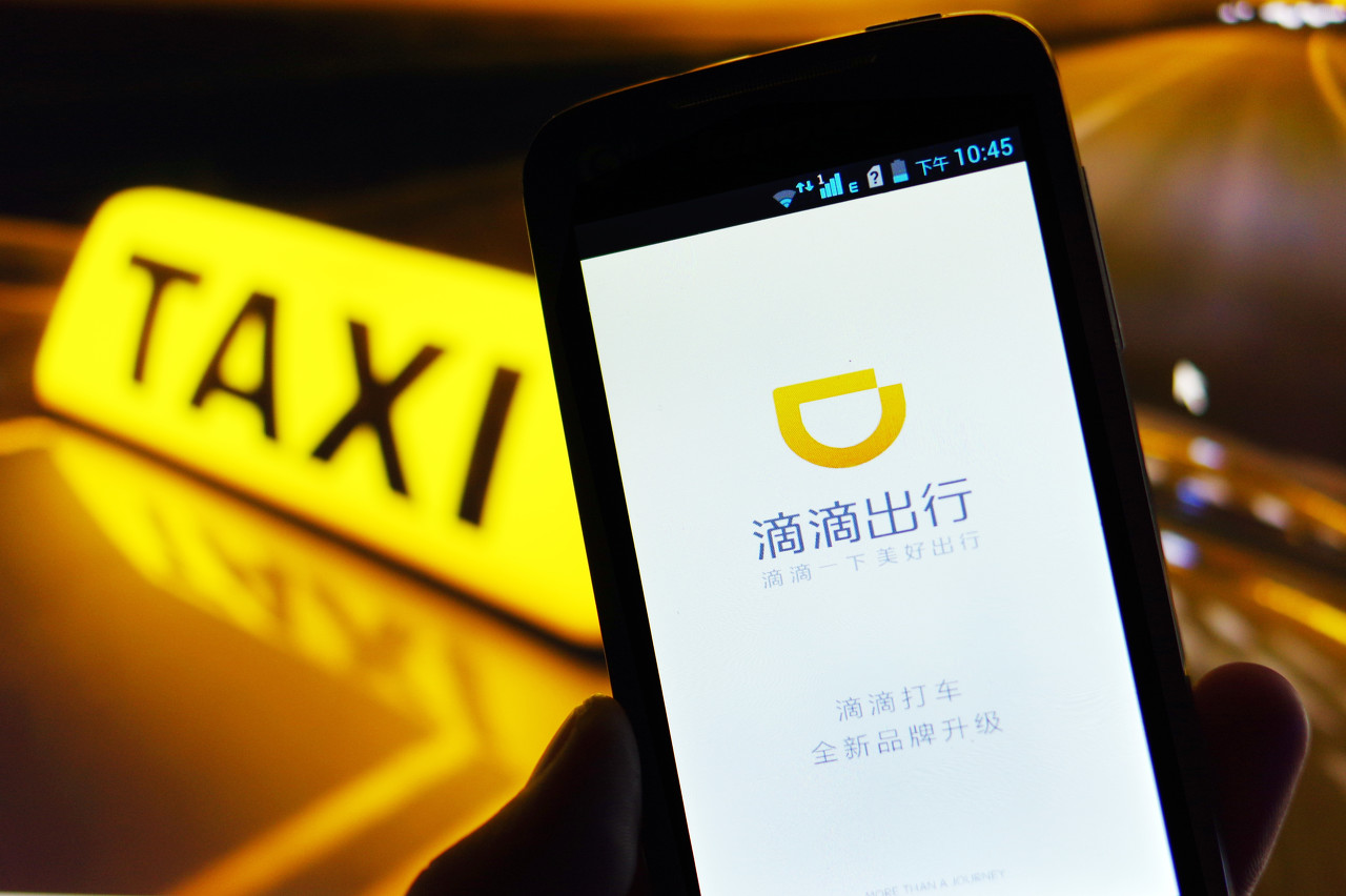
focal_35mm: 52
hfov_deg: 38.2
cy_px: 448
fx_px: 1943
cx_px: 673
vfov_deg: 26.0
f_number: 2.4
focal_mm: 35
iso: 400
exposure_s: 1/125
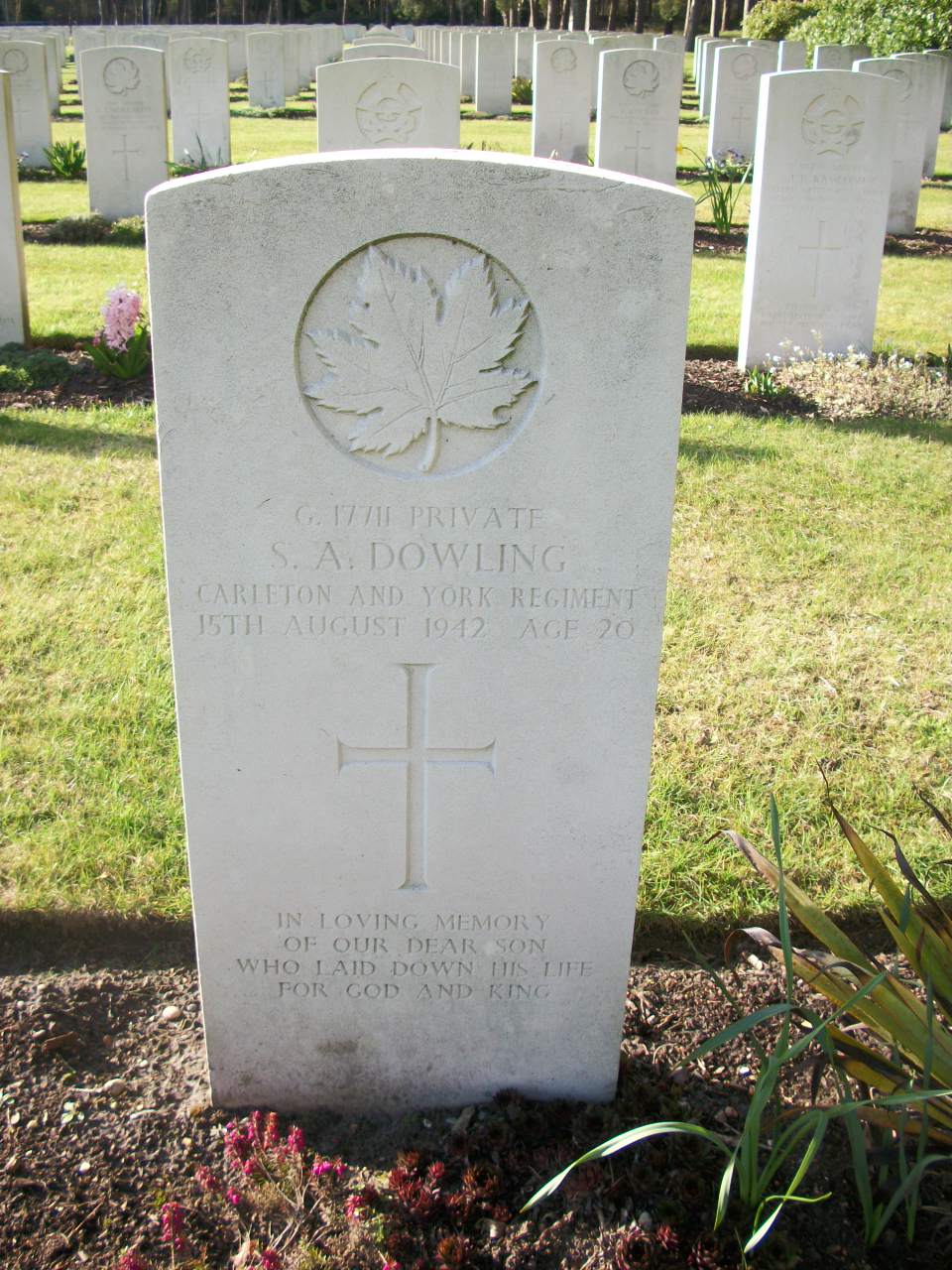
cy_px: 635
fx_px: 1283
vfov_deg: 52.6
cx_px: 476
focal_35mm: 35
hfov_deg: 40.7
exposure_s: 1/250
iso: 80
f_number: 3.1
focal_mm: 6.3
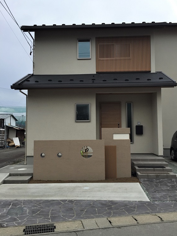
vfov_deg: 58.4
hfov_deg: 45.4
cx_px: 92
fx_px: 211
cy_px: 117
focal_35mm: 31
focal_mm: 4.15
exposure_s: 1/1464
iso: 32
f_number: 2.2
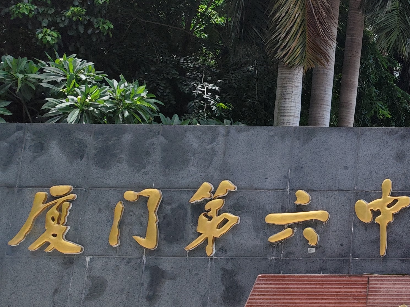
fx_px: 782
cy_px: 121
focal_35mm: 66
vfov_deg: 22.2
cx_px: 560
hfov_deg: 24.8
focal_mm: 6.92
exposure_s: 1/5000
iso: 50
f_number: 1.9
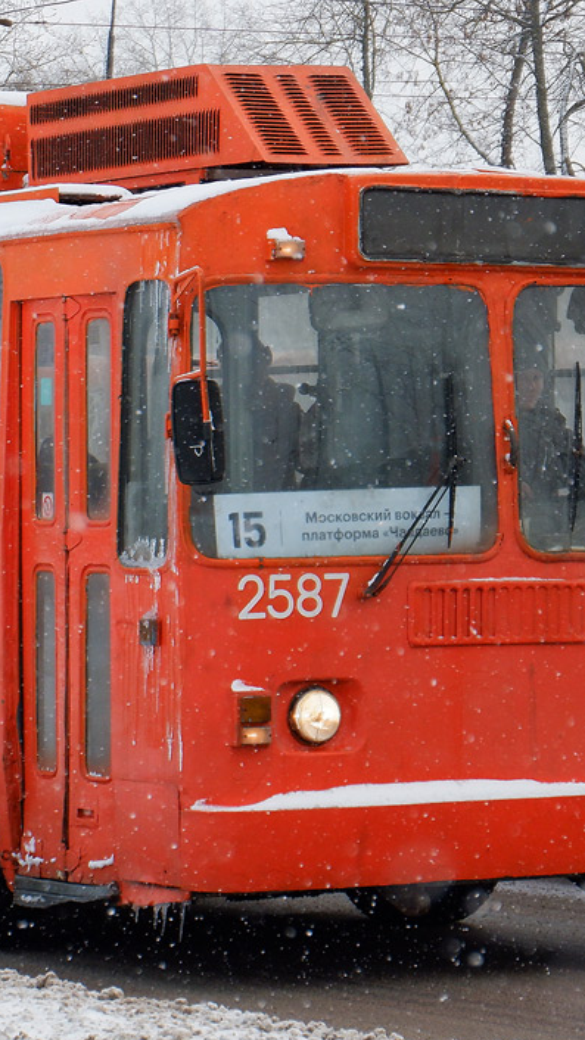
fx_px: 4606
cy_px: 417
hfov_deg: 7.3
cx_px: 97
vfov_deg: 12.9
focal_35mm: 167
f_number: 5.6
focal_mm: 50
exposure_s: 1/500
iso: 640
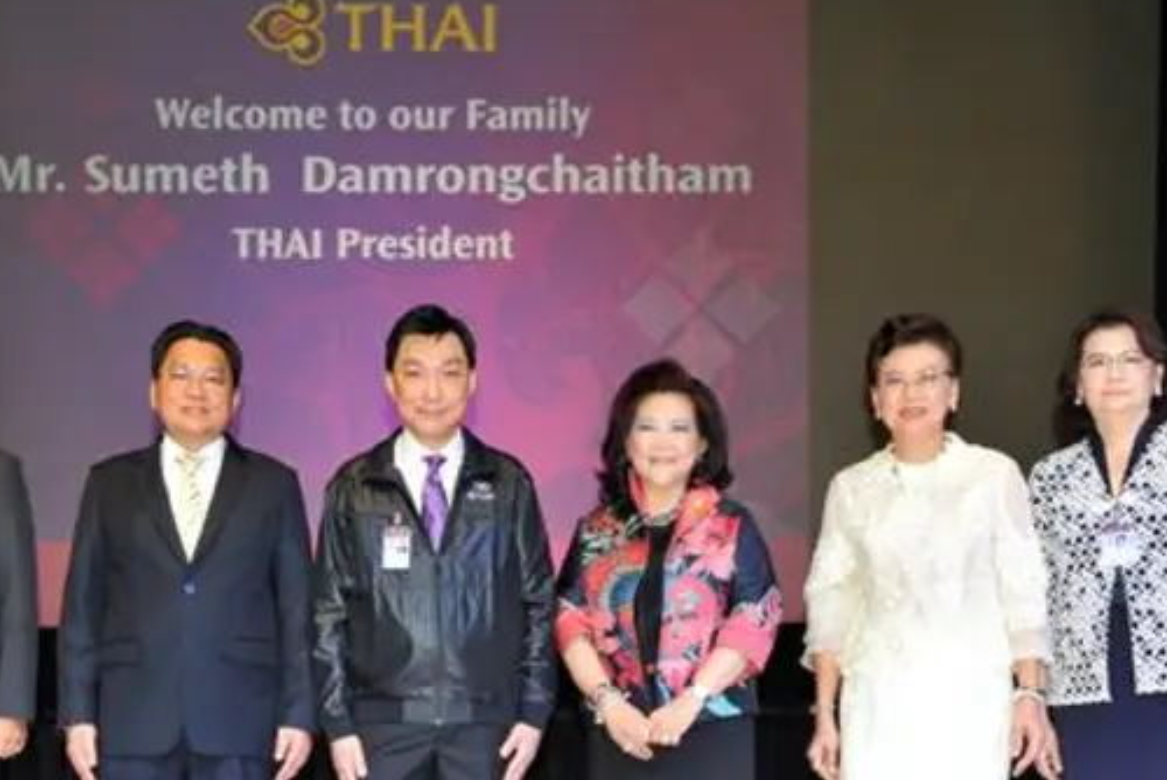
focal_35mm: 53
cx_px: 406
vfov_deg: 25.3
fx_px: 1719
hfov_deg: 37.2
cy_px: 565
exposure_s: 1/80
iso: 1250
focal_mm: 34
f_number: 4
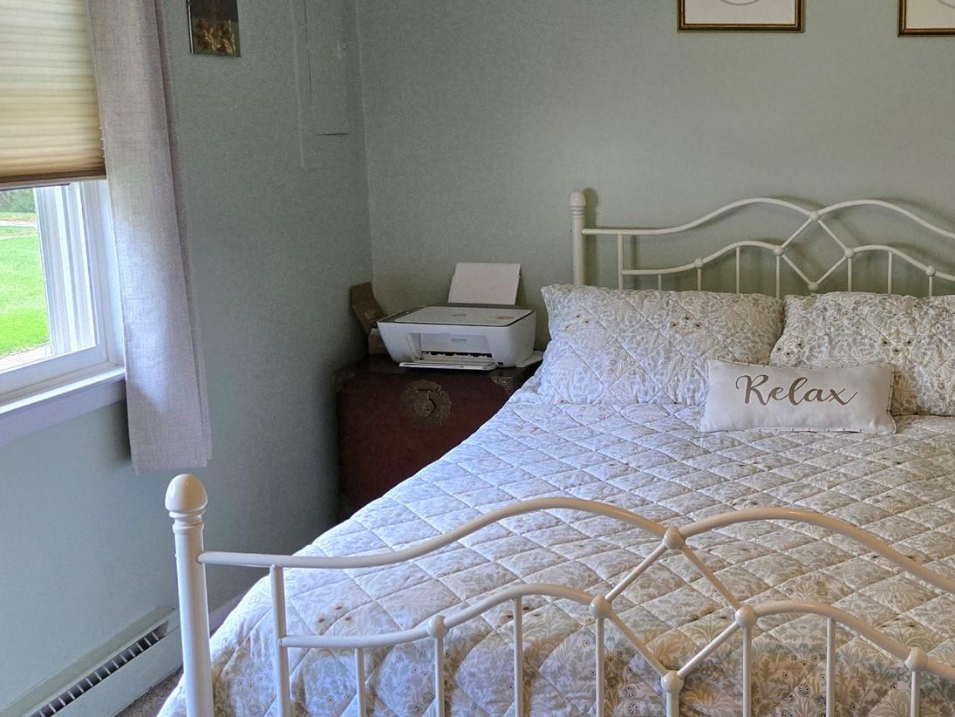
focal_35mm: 43
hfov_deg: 41.8
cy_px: 313
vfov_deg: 33.6
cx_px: 775
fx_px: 1187
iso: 200
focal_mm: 5.4
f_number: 1.8
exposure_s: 1/180
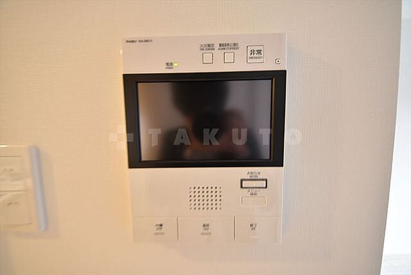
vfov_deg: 90.1
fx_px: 137
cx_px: 206
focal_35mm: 12
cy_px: 138
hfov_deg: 112.6
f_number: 4.5
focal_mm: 8
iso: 140
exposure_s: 1/4
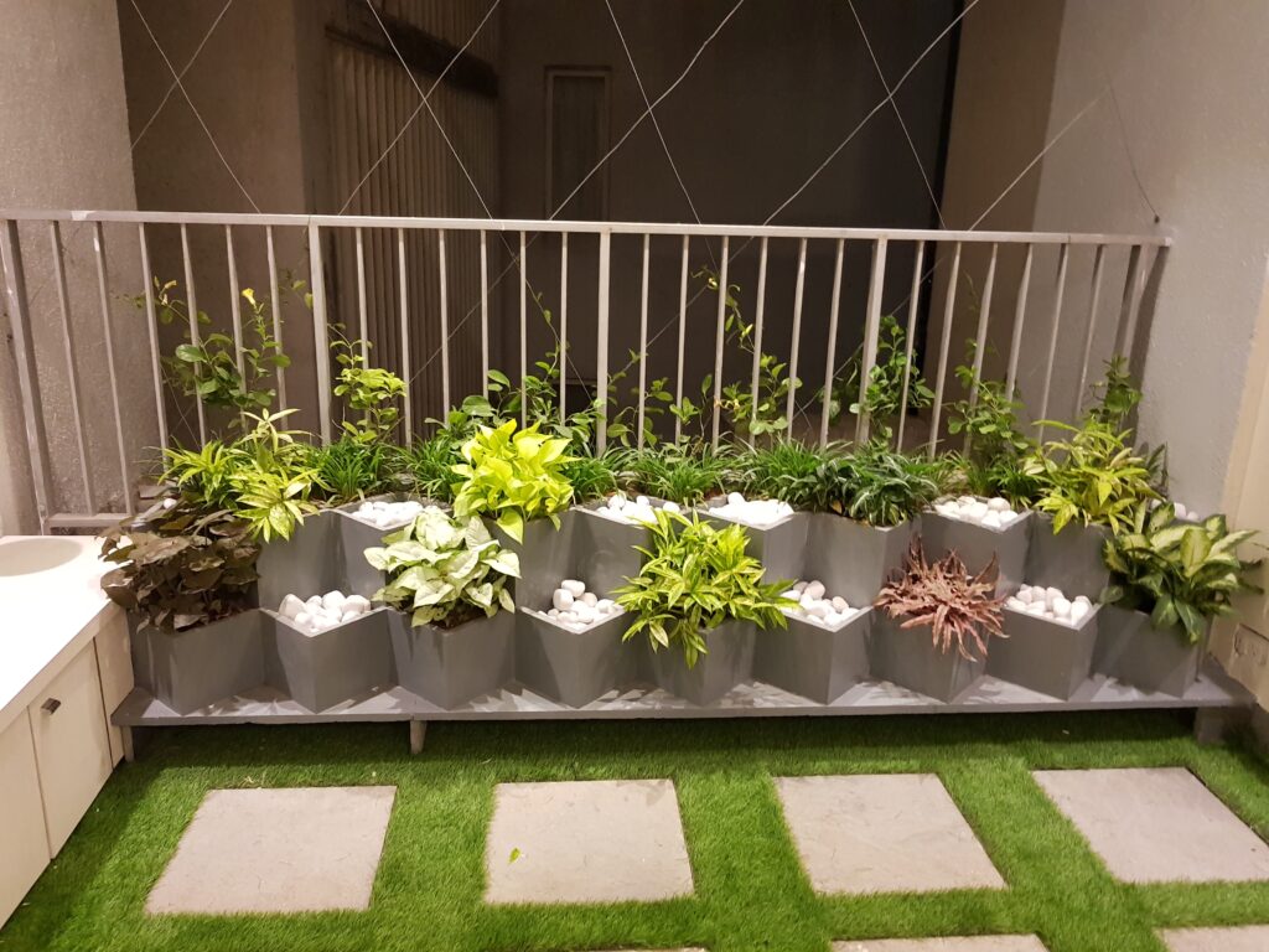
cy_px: 476
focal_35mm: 26
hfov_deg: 67.3
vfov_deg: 53.1
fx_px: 953
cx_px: 634
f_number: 1.7
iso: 250
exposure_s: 1/20
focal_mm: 4.2
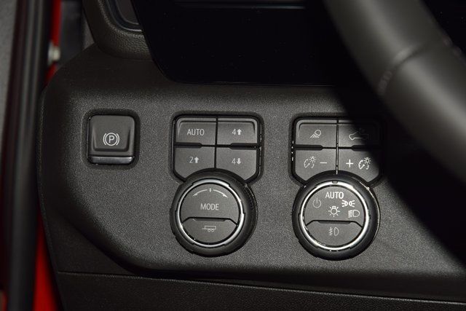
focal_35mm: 105
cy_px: 156
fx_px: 1359
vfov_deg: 13.0
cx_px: 233
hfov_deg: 19.5
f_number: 8
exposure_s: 1/125
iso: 100
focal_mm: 70
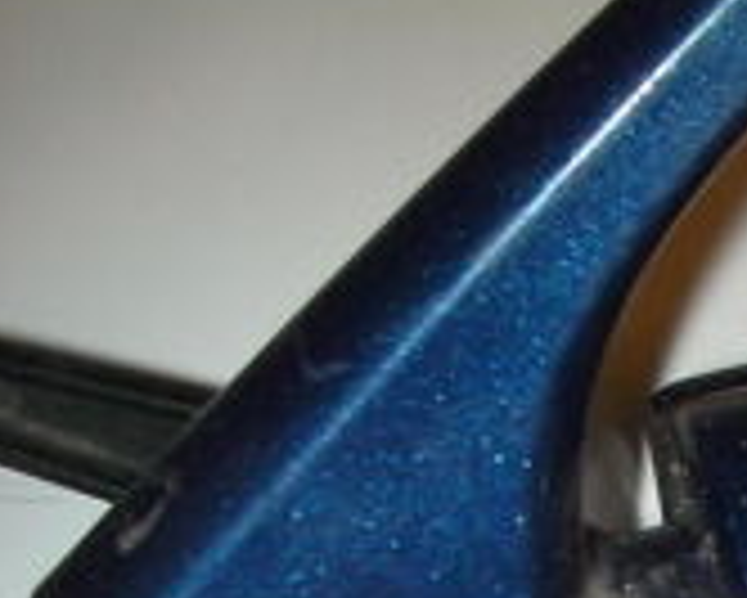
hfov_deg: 17.1
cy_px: 782
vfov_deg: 13.8
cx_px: 891
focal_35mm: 107
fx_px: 2367
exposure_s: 1/30
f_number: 5.6
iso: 200
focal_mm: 6.3
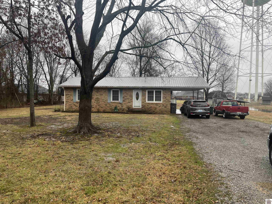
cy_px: 102
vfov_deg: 53.1
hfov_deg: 67.3
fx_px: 204
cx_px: 136
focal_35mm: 26
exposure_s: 1/136
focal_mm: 5.1
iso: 32
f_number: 1.6
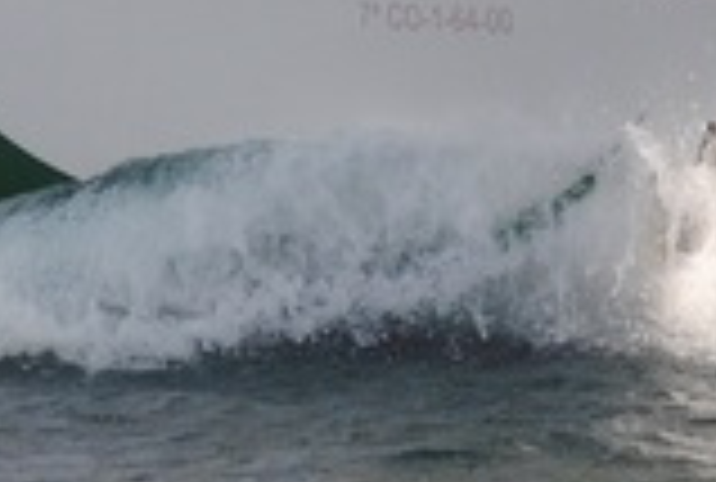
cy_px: -185
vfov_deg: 1.6
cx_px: 261
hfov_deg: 2.4
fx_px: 16814
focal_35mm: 843
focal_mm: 100
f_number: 5.6
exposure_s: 1/500
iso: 100
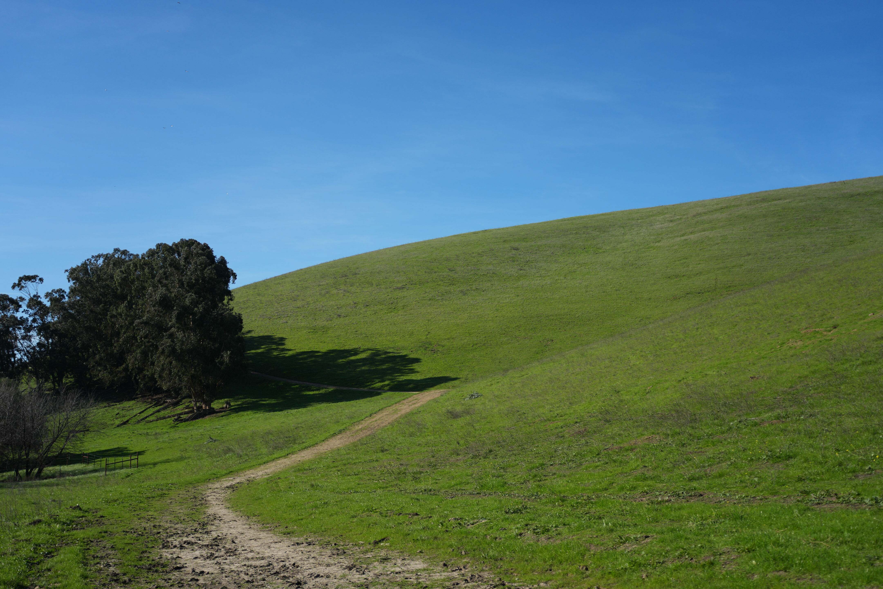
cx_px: 442
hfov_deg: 54.4
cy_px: 294
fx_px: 858
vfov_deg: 37.9
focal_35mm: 35
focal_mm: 35
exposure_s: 1/1250
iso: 160
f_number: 4.5
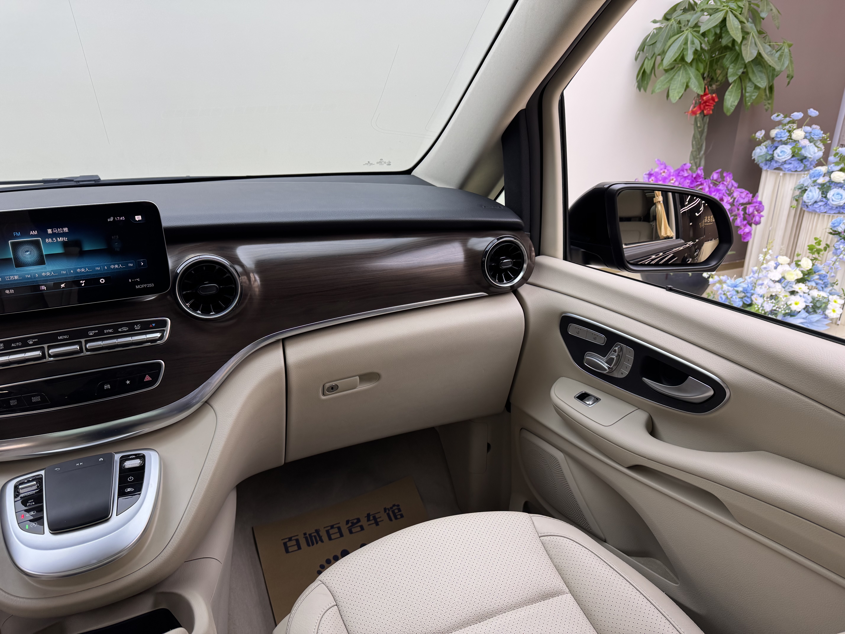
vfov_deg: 56.8
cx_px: 422
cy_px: 317
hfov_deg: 71.6
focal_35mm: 24
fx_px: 586
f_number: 1.78
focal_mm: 6.76
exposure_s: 1/100
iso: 100
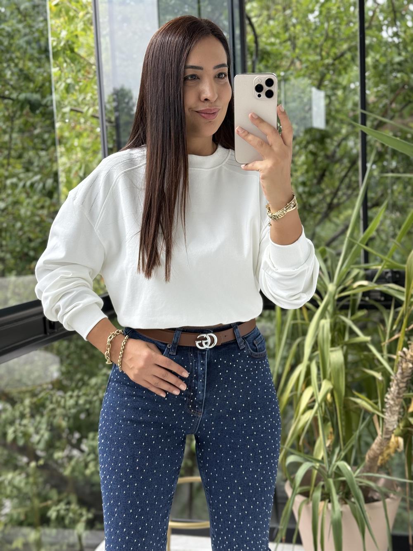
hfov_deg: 30.3
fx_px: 763
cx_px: 206
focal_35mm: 48
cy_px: 276
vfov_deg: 39.7
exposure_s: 1/499
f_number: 1.78
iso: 80
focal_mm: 6.76
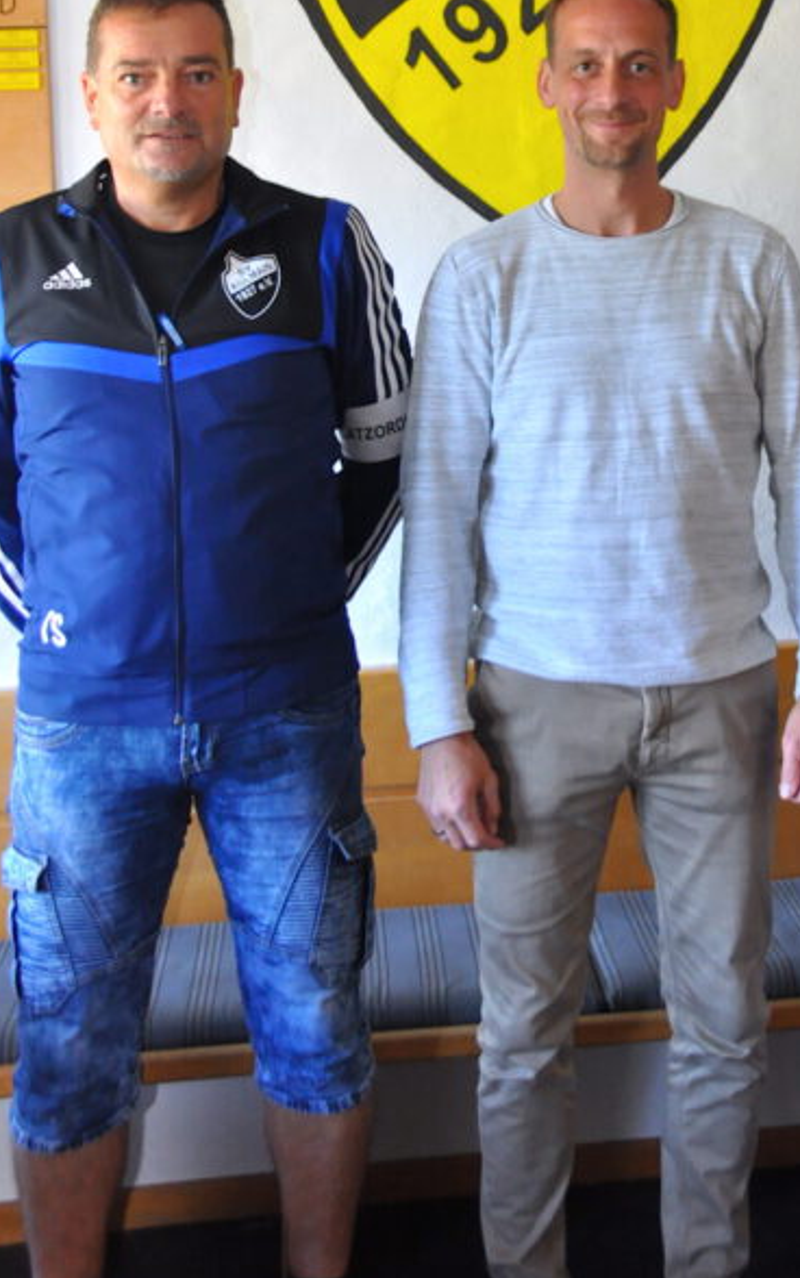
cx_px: 598
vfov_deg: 32.6
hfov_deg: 21.1
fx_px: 2126
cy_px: 260
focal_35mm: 61
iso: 1250
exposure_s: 1/60
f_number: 4.5
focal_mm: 24
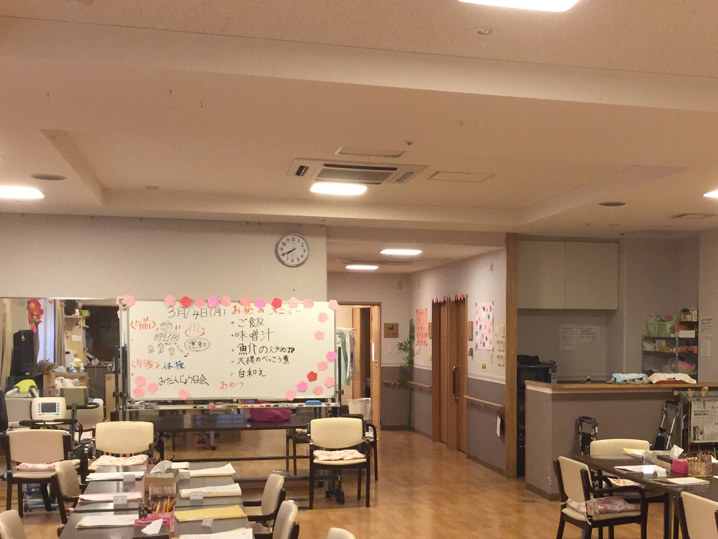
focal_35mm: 51
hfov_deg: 36.5
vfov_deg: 28.2
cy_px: 395
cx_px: 546
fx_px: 1058
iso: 125
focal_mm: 3.3
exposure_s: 1/30
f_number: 2.4
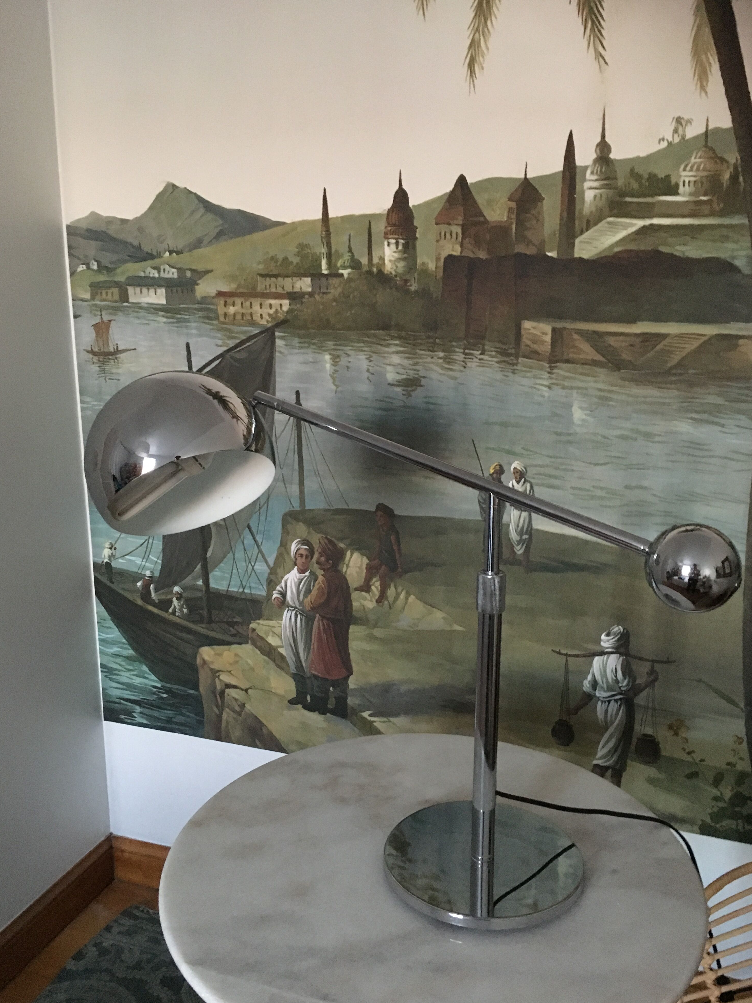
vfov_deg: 60.0
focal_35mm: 30
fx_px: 869
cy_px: 510
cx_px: 379
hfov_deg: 46.8
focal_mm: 4.15
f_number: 2.2
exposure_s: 1/17
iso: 500
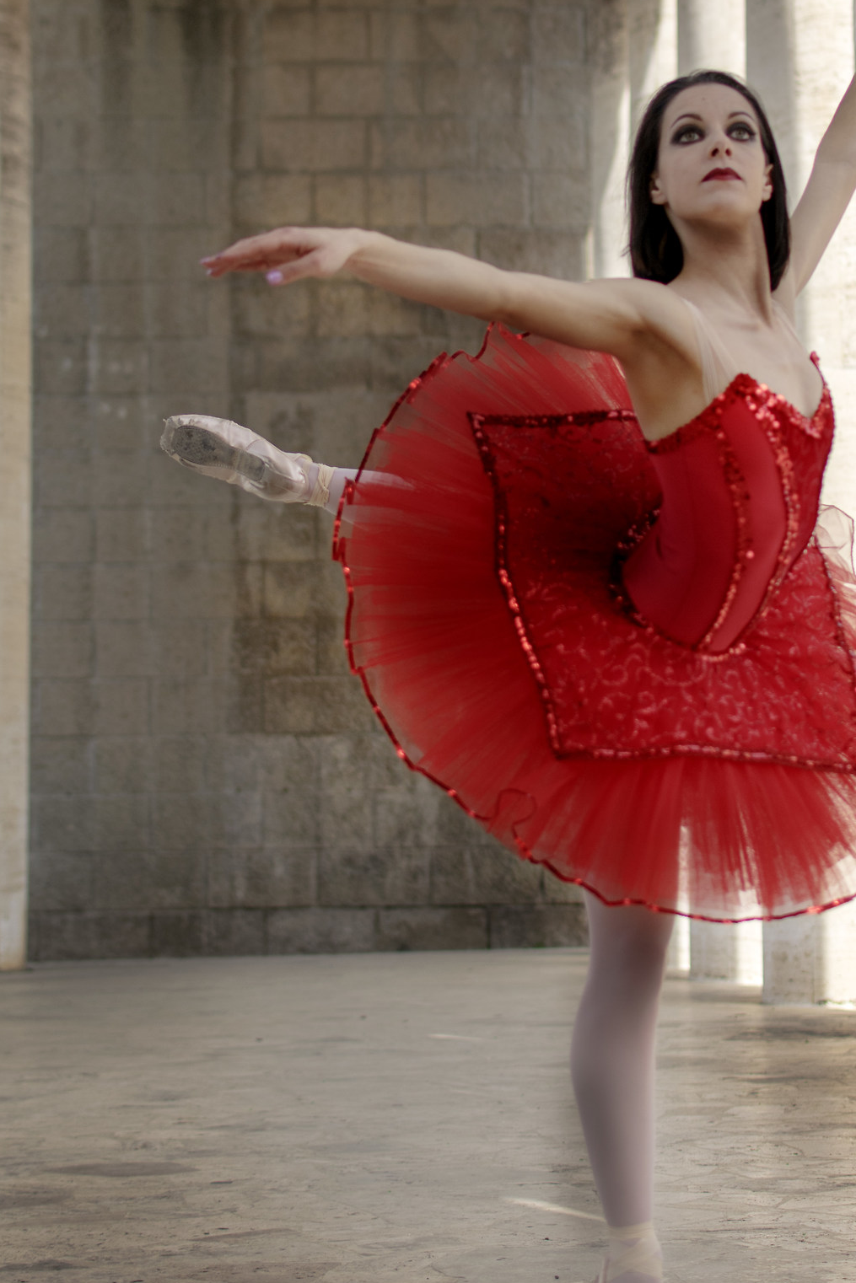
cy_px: 503
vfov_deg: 24.5
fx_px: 2952
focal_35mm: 83
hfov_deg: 16.5
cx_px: 525
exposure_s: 1/2000
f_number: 2.2
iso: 100
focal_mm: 35
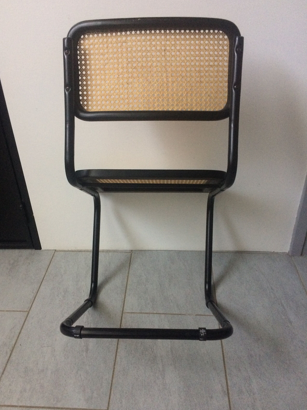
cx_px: 148
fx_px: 355
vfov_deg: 60.0
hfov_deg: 46.8
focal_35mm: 30
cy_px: 205
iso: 320
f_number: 2.2
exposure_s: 1/33
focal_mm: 4.15
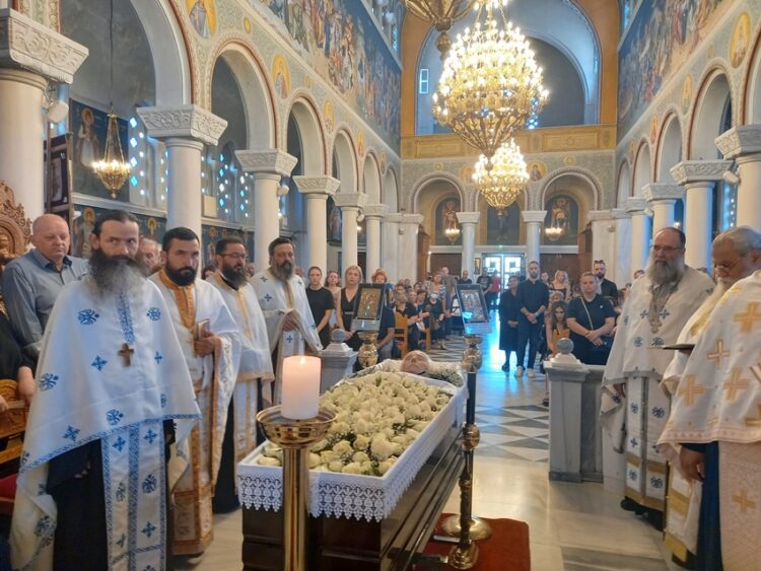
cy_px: 286
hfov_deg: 69.4
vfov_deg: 54.9
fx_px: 550
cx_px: 380
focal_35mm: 25
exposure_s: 1/25
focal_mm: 4.6
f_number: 2
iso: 250
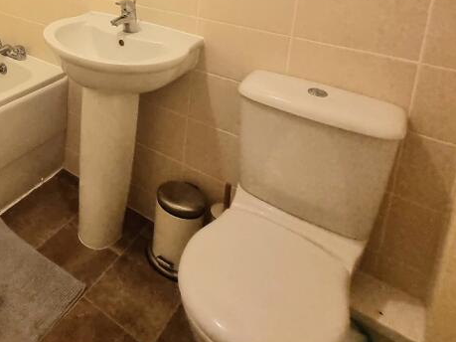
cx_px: 13
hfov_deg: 51.2
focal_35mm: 29
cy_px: -31
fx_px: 382
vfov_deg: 39.7
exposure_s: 1/33
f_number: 2.2
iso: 640
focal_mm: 2.2
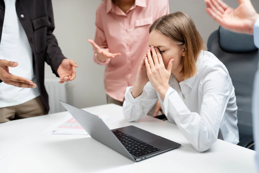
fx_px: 252
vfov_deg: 37.9
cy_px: 86
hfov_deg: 54.4
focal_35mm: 35
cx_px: 130
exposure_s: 1/320
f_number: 2
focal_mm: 35
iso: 640
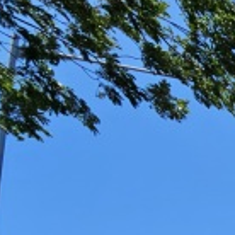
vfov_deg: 23.4
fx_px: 392
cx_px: 484
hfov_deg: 18.6
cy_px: 388
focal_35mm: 51
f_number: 2.2
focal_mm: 2.2
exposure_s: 1/2500
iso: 50
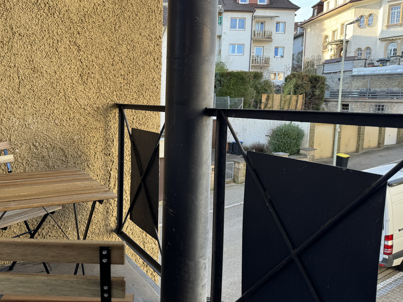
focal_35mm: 29
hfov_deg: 61.1
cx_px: 160
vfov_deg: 48.2
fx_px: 338
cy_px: 136
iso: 64
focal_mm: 6.86
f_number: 1.78
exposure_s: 1/162
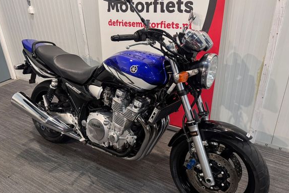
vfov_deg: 46.3
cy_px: 96
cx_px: 133
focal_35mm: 28
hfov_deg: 65.4
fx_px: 225
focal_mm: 6.76
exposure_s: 1/50
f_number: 1.78
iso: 400
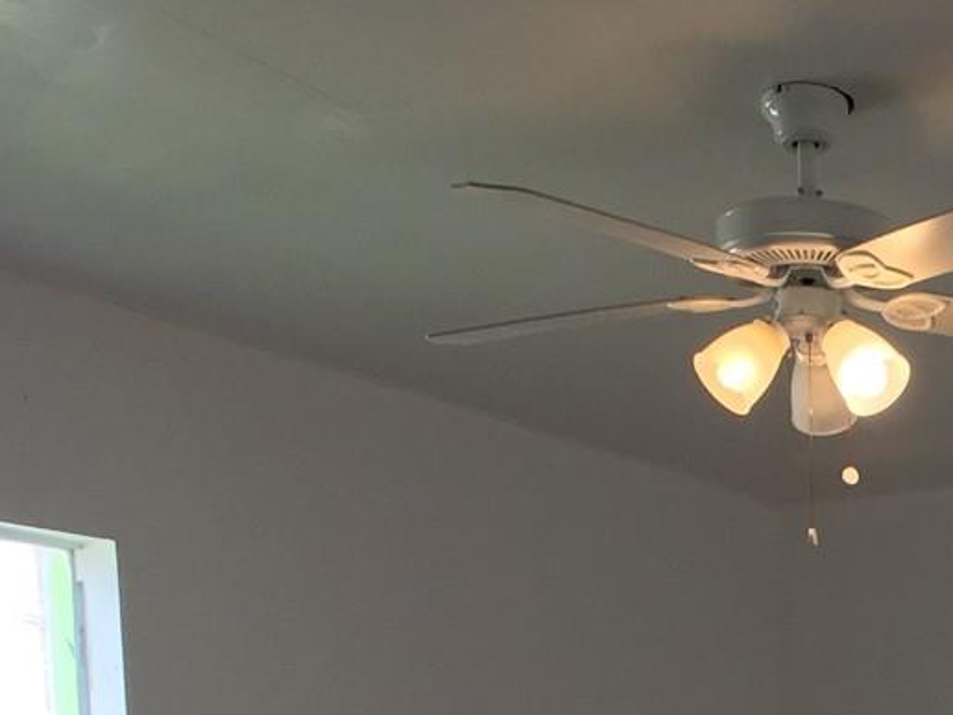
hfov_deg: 20.7
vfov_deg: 15.5
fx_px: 2478
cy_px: 972
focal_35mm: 90
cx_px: 1049
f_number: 2.2
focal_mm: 4.15
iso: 50
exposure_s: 1/120
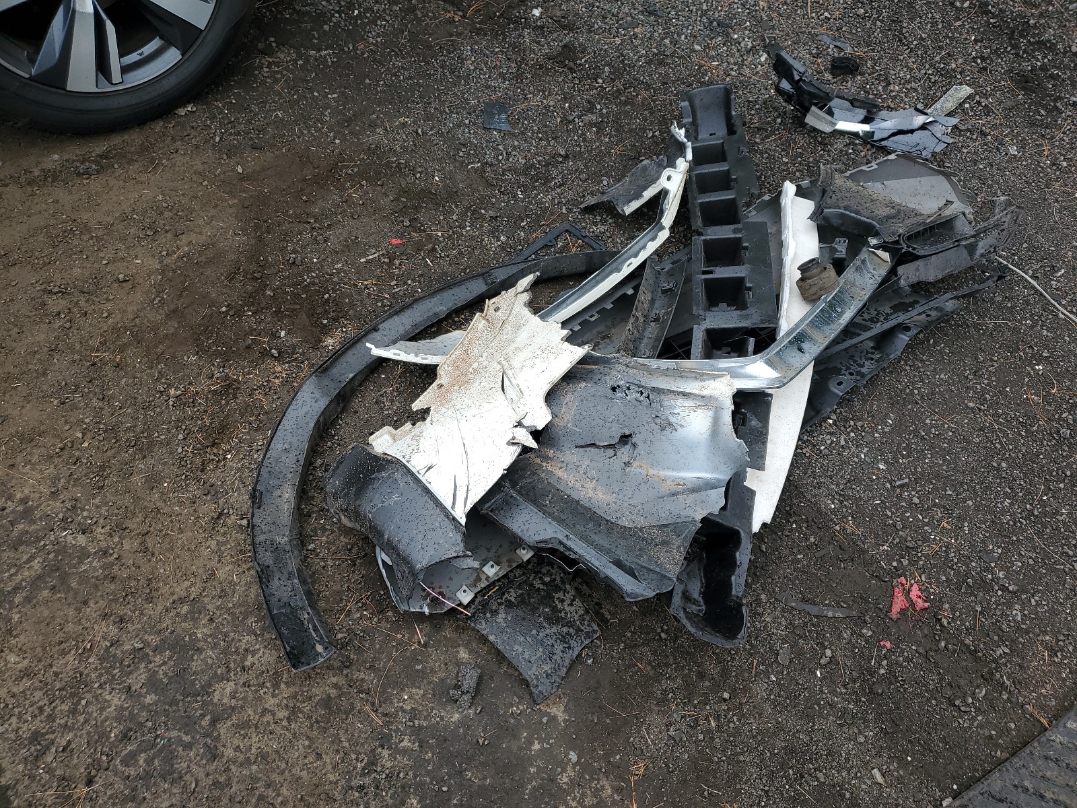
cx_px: 538
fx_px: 809
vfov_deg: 53.1
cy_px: 404
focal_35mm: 26
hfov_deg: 67.3
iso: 50
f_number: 1.5
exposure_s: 1/286
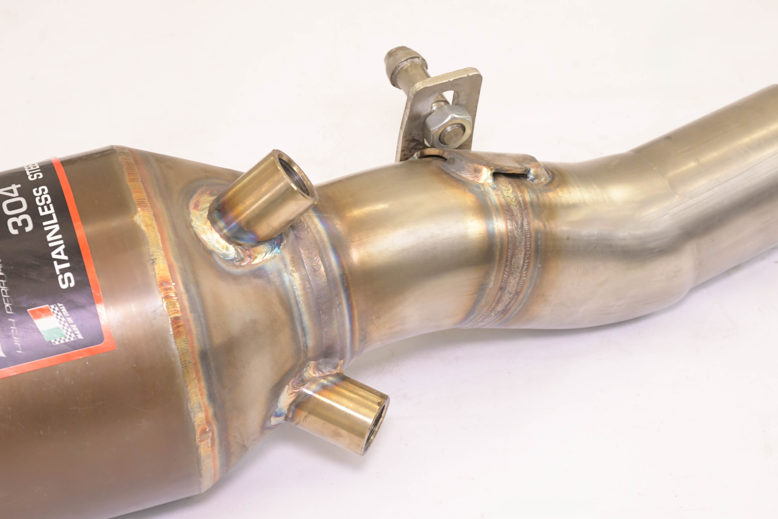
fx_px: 2593
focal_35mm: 120
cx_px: 389
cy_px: 260
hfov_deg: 17.1
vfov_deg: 11.4
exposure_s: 1/80
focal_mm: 80
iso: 2500
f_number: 13
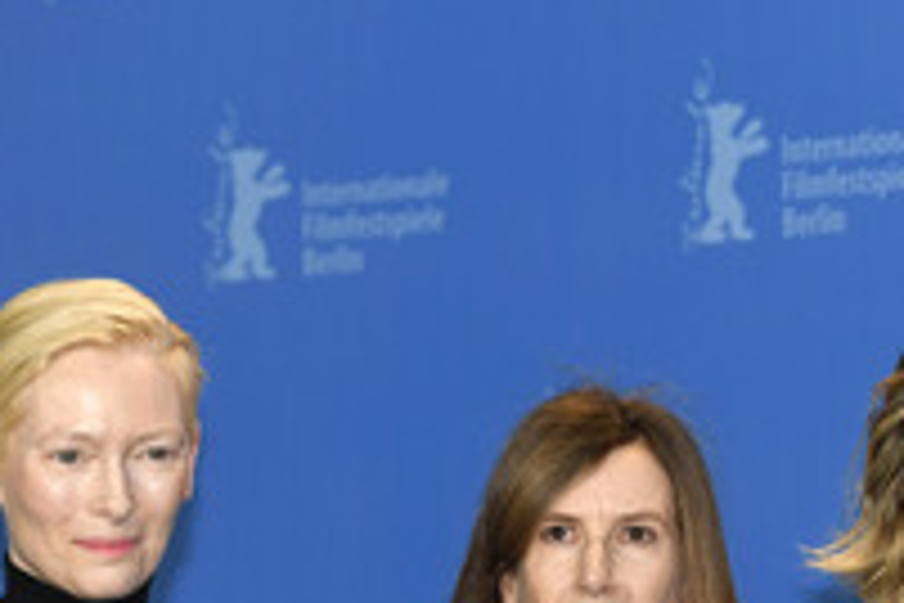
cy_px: 518
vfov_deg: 5.6
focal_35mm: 247
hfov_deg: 8.3
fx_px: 6202
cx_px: 767
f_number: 3.5
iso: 800
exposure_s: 1/320
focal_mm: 110
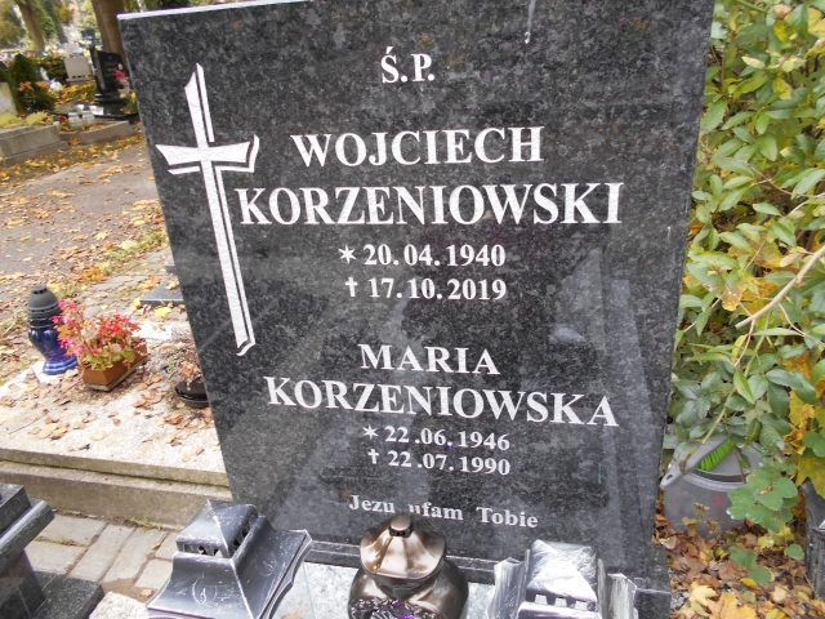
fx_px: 620
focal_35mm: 26
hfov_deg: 67.3
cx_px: 412
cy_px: 310
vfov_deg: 53.1
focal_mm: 4.6
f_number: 3.2
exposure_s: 1/40
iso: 80
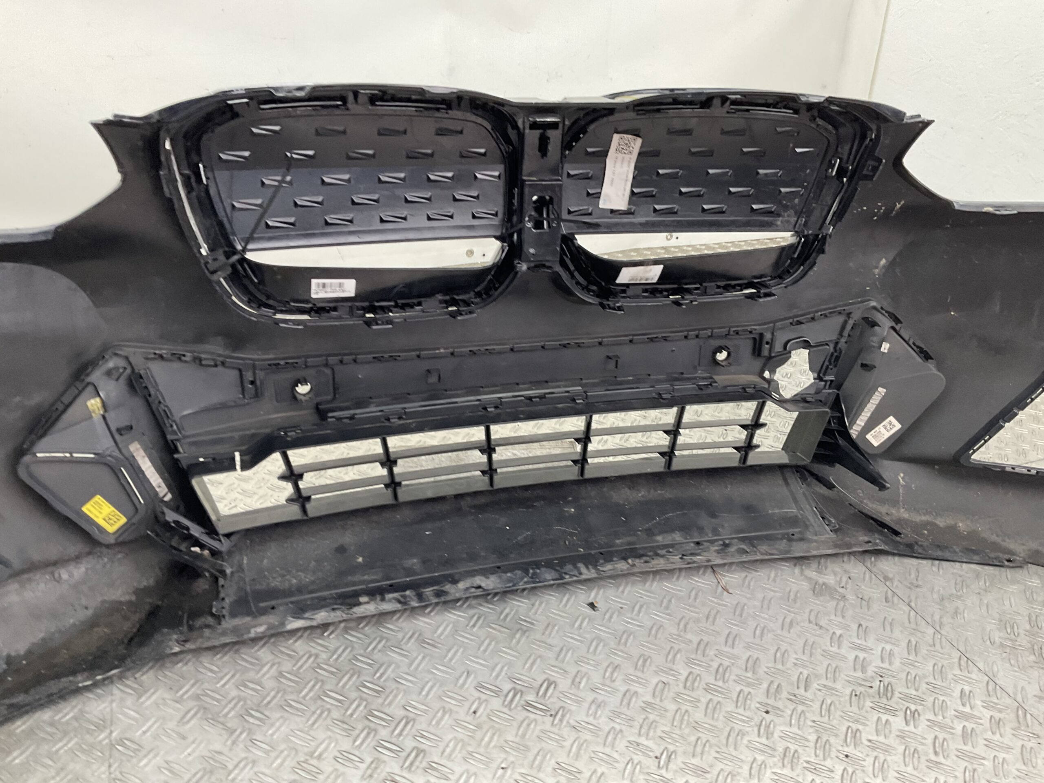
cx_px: 522
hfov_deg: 61.7
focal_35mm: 29
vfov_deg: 48.2
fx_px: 875
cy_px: 392
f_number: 1.8
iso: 50
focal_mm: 3
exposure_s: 1/120
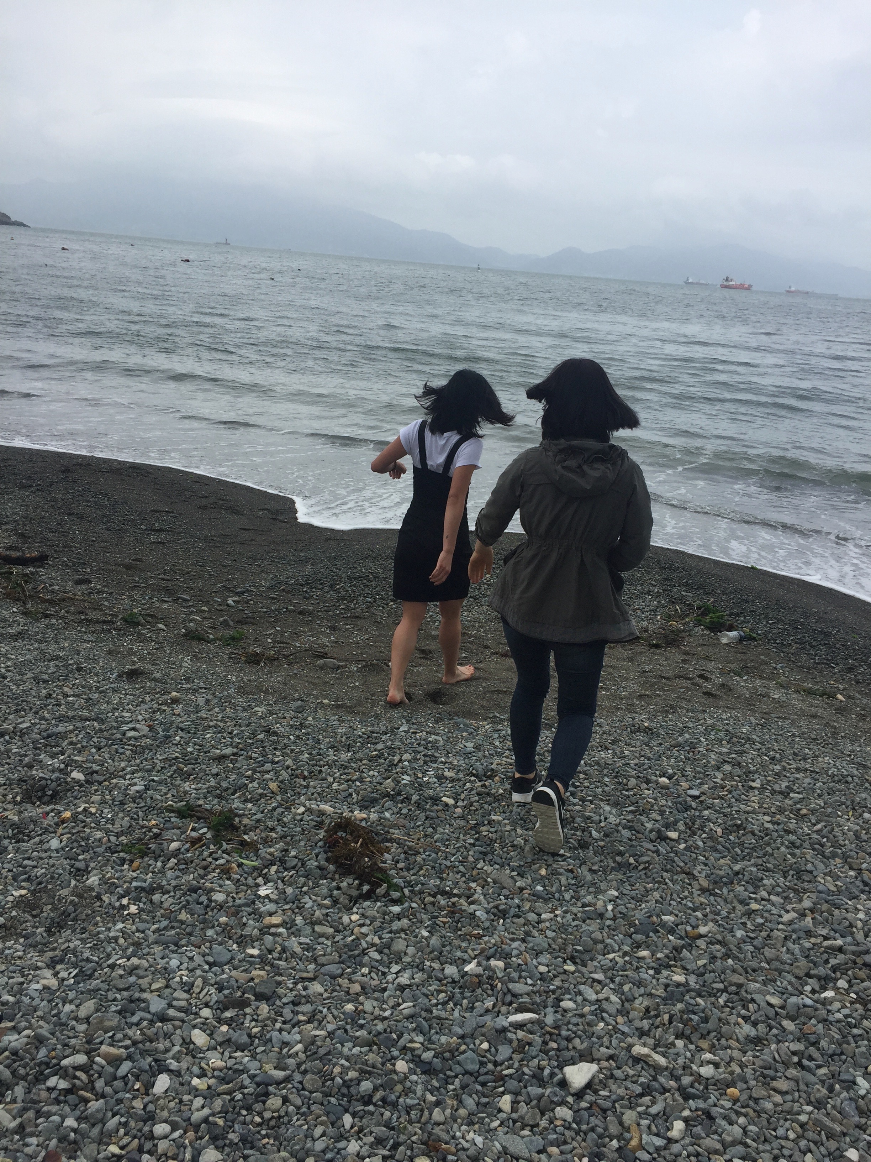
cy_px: 581
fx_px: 973
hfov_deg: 48.2
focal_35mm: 29
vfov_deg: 61.7
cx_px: 436
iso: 32
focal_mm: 4.15
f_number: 2.2
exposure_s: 1/2639
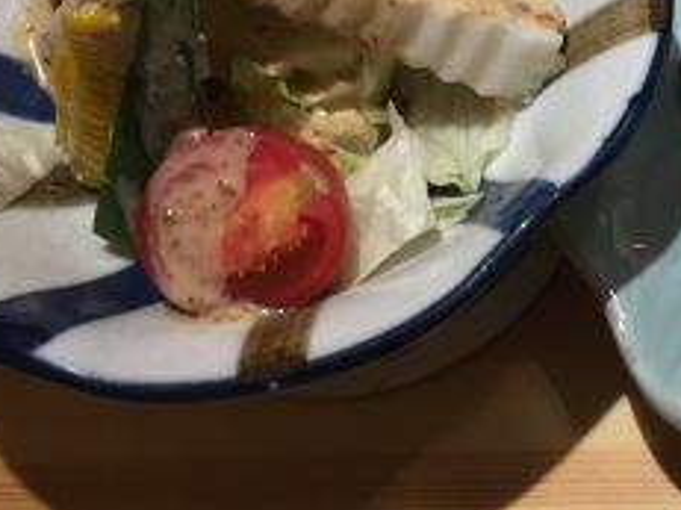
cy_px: 105
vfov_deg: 16.6
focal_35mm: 88
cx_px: 940
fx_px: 1730
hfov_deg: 20.0
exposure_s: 1/33
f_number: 2.2
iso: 50
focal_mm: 4.15
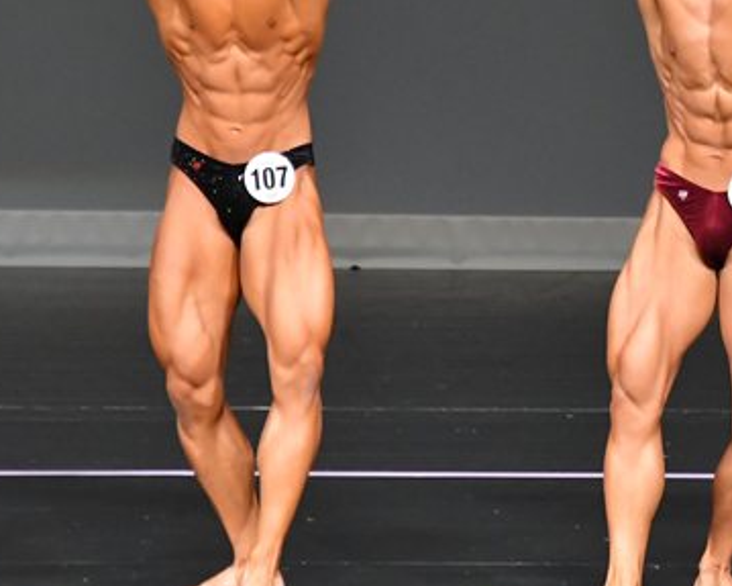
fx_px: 13818
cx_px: 727
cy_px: 165
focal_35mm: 638
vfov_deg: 2.4
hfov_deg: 3.0
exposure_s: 1/400
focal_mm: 210
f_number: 5.6
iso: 5000
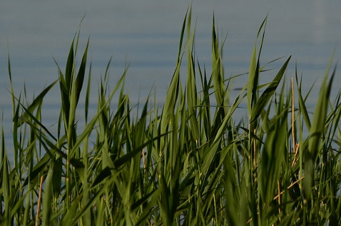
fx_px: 5485
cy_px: 4
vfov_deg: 2.4
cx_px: 275
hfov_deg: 3.6
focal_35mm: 580
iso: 560
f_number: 5
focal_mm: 185
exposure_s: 1/8000
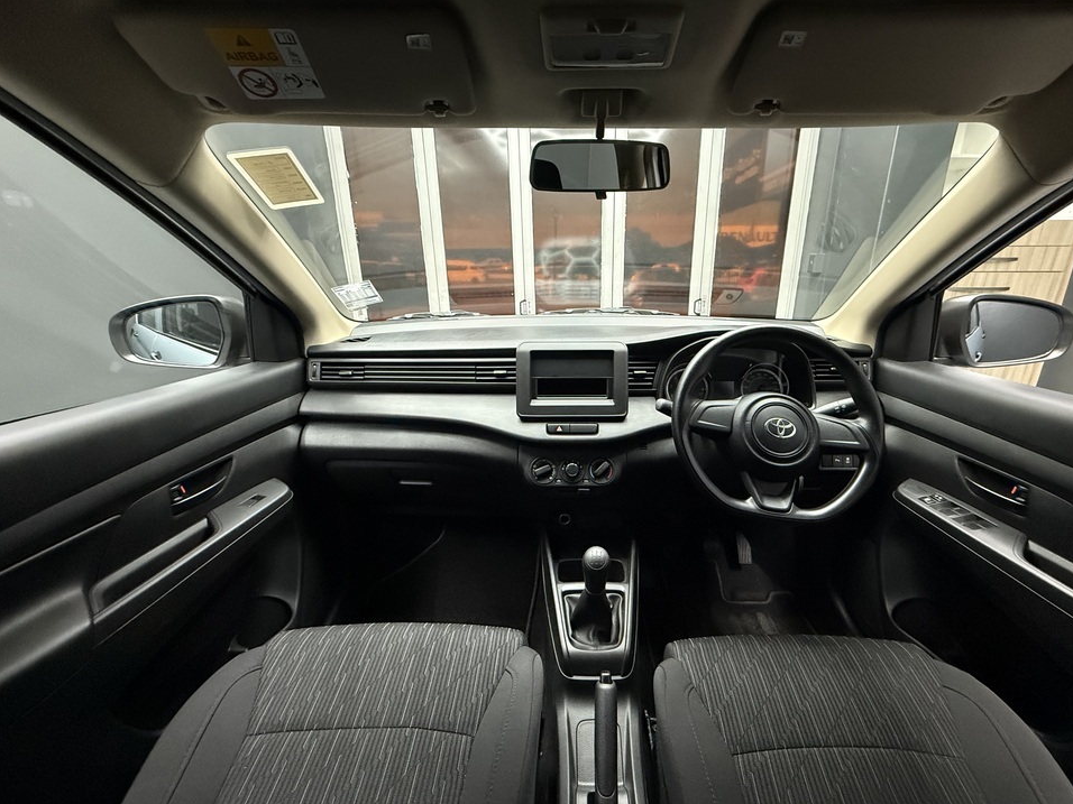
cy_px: 419
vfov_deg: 81.7
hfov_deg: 98.0
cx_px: 574
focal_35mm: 15
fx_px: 465
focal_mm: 2.22
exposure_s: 1/60
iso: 800
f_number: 2.2
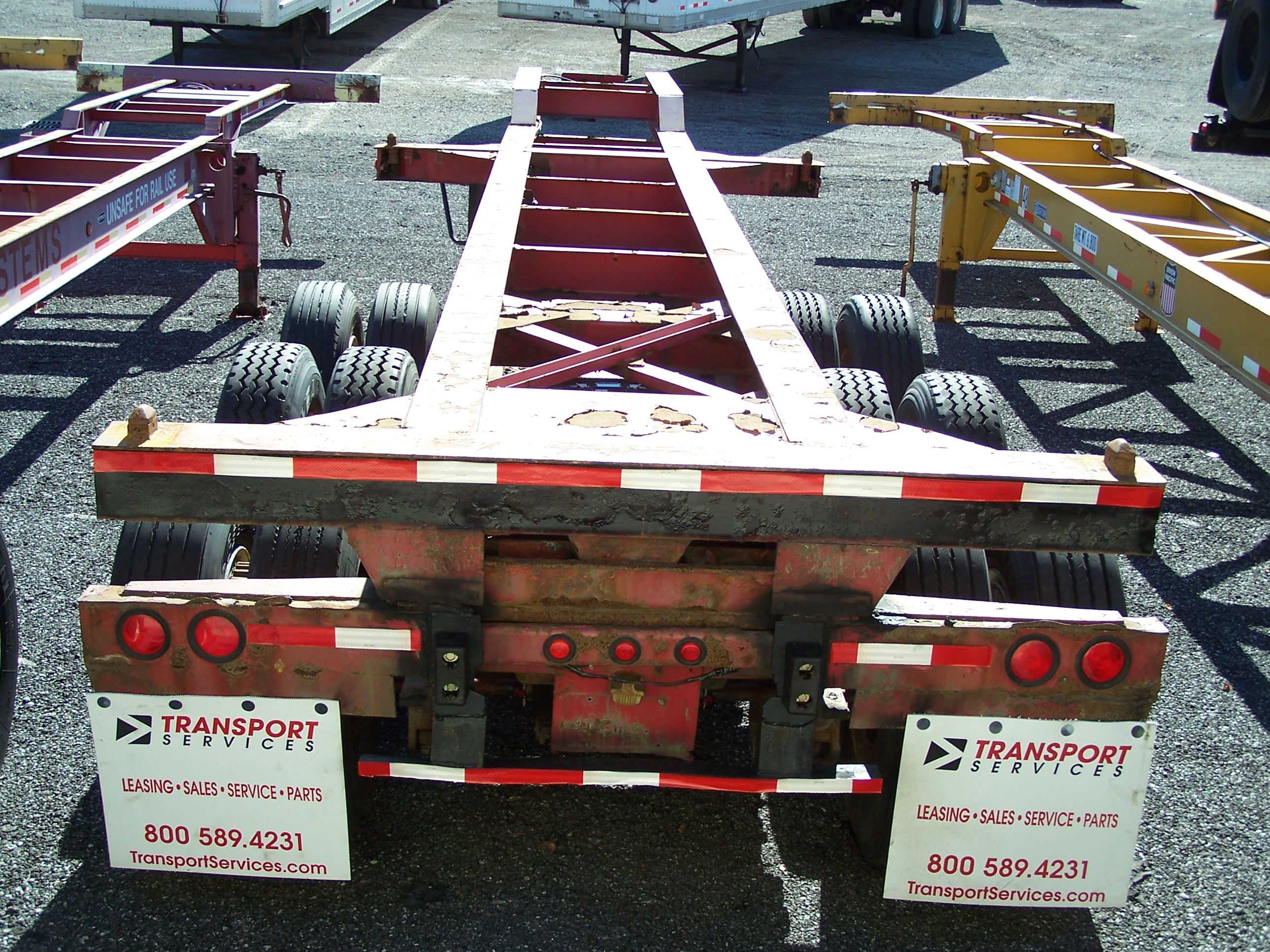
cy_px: 476
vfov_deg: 28.6
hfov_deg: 37.5
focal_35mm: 51
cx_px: 635
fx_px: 1871
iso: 80
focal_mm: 8.5
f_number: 3
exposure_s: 1/500
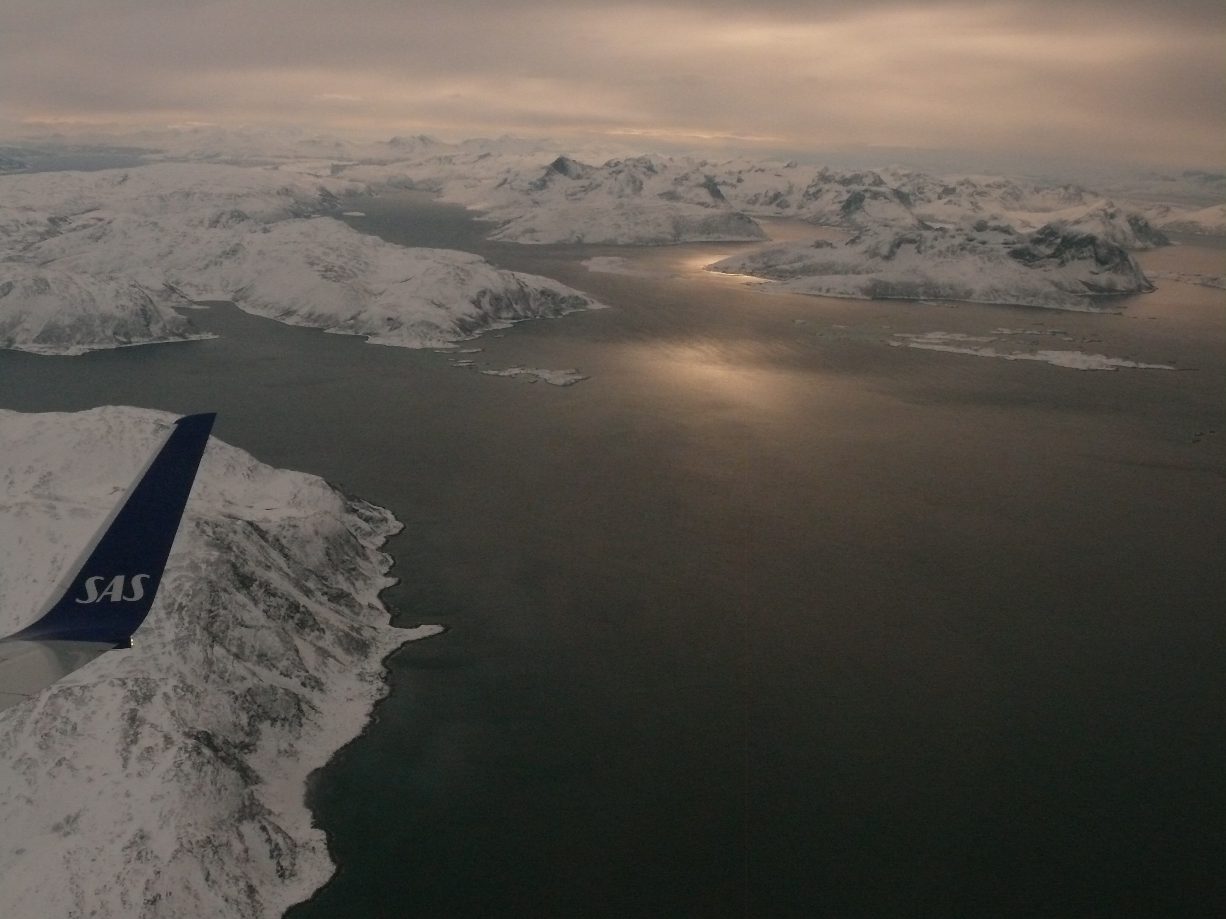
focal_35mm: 38
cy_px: 460
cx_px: 613
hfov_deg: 49.0
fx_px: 1346
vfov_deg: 37.7
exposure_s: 1/800
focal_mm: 7.9
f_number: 8
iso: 400
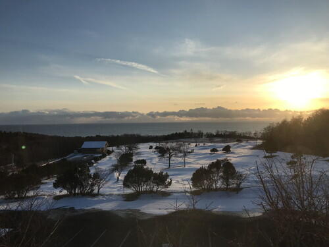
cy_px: 124
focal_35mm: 28
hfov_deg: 63.4
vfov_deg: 49.7
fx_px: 266
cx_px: 164
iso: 20
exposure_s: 1/2457
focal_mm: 3.99
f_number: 1.8
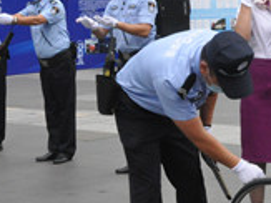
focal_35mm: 124
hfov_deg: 15.9
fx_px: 967
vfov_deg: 12.0
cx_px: 95
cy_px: 89
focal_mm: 25
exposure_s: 1/250
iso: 2000
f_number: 16
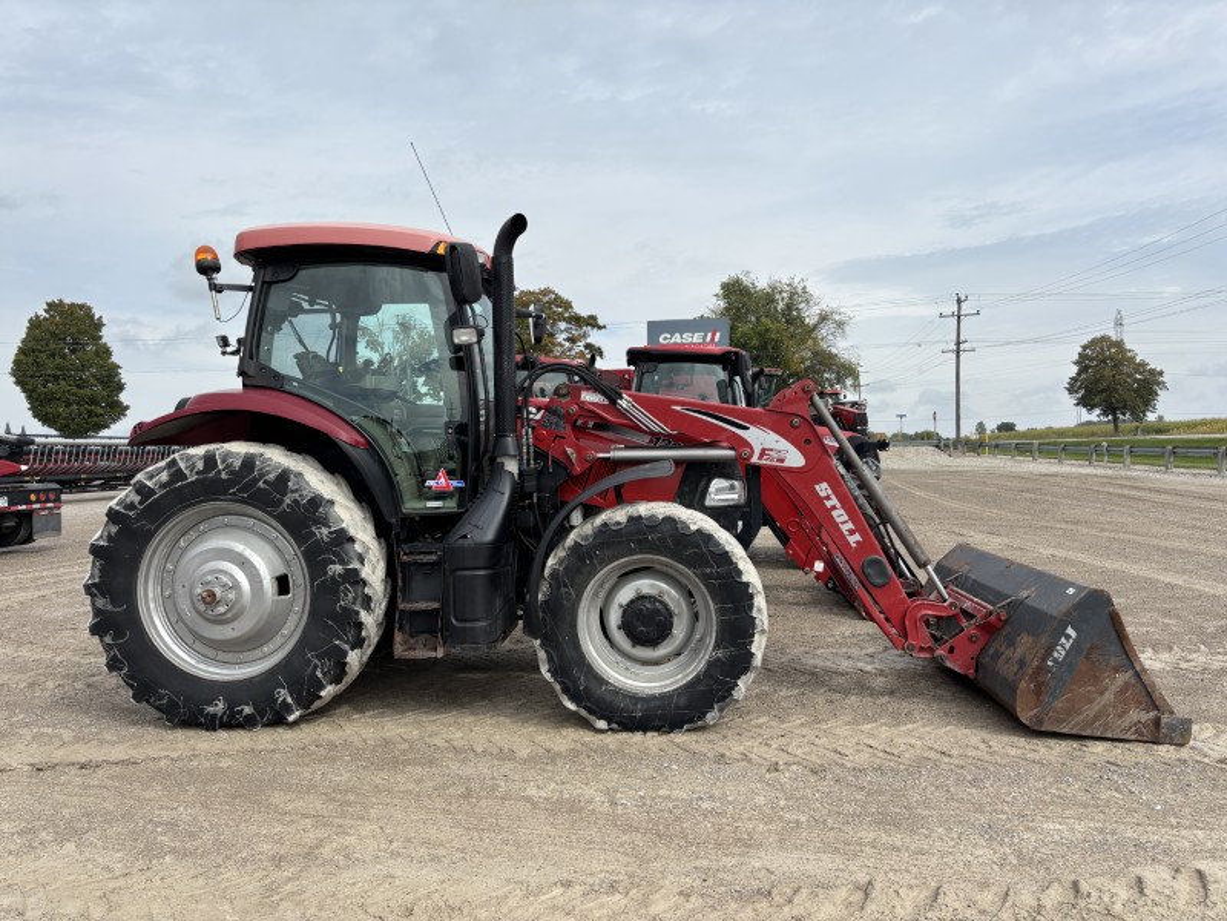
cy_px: 460
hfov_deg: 67.3
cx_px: 614
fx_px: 922
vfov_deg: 53.1
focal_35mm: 26
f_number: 1.6
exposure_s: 1/3788
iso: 50
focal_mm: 5.96
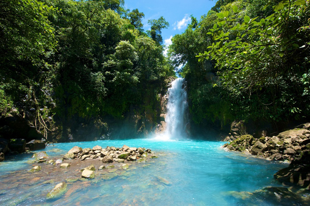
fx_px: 120
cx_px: 155
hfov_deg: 104.3
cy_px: 103
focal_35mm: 14
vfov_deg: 81.1
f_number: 8
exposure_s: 1/250
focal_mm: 14
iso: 200
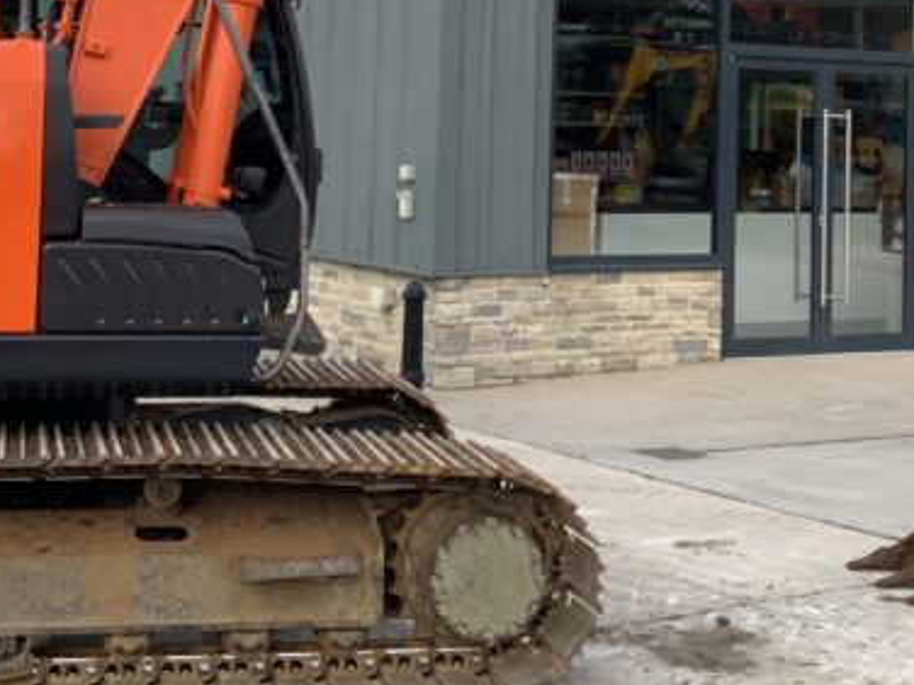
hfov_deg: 24.7
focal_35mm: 79
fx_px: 2086
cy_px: -27
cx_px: 396
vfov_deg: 18.1
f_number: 1.8
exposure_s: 1/229
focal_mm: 3
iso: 16
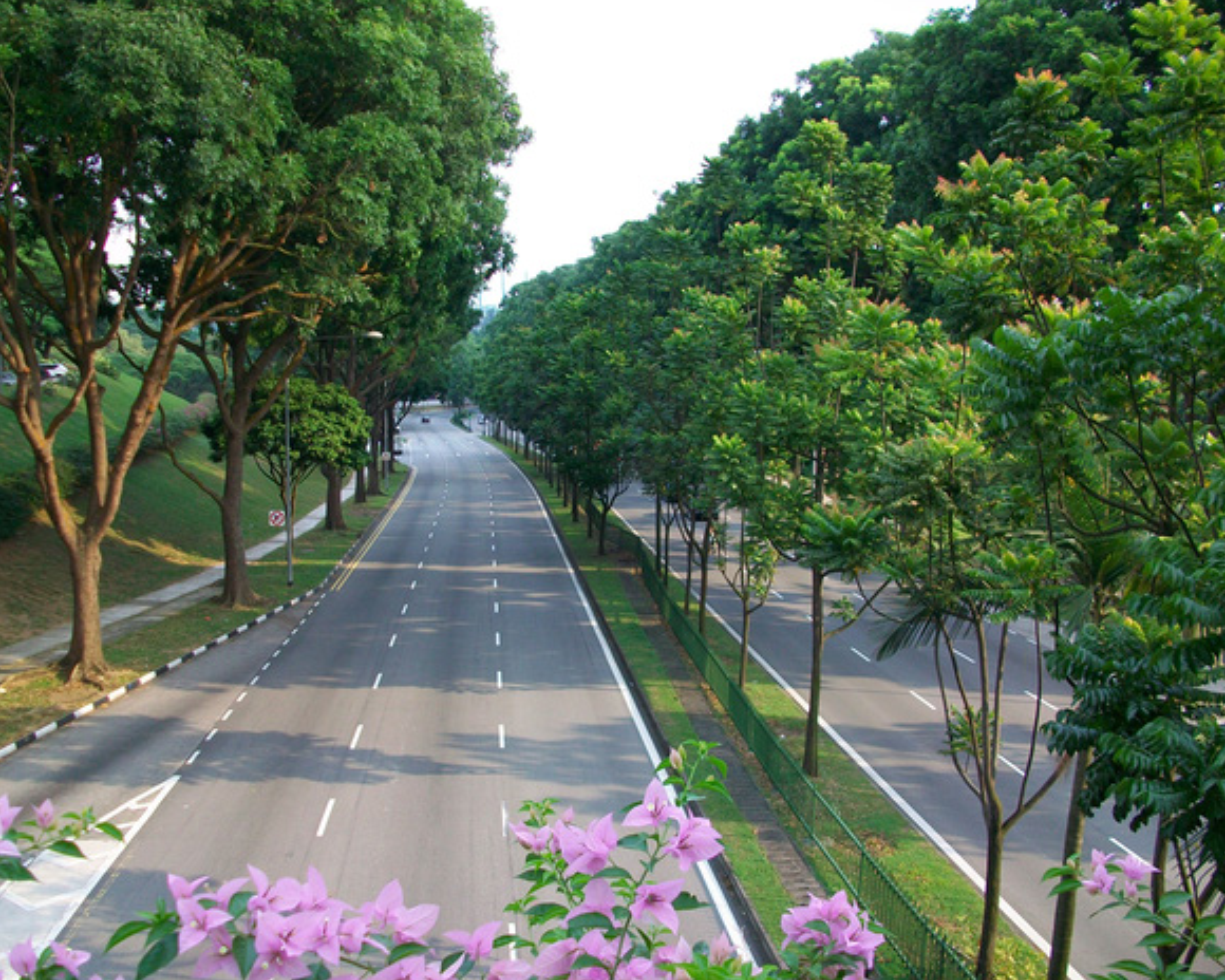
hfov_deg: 51.5
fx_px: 1269
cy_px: 505
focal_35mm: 35
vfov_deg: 42.2
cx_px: 564
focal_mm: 5.7
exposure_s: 1/160
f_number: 2.8
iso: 64
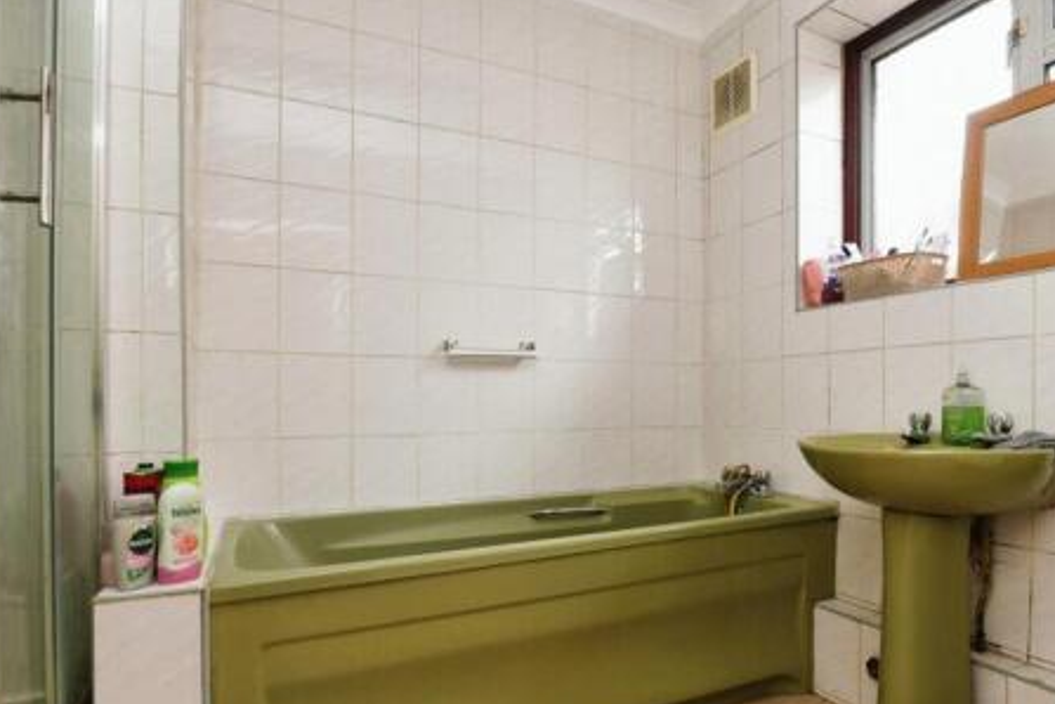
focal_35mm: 22
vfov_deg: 56.9
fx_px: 645
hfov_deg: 78.3
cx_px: 591
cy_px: 412
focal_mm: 15
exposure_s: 1/15
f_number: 8
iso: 800
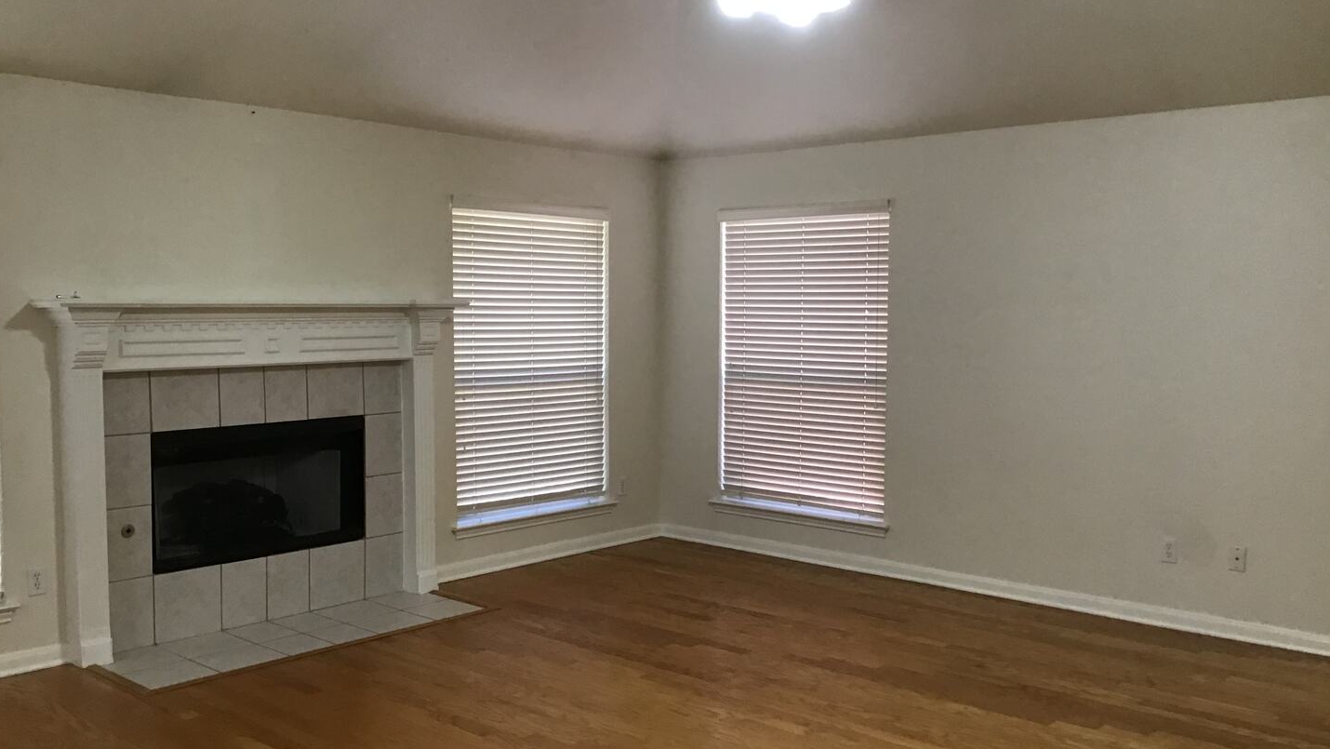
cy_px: 381
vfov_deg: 34.7
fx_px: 1199
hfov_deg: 58.0
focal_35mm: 34
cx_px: 661
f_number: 2.4
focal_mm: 3.3
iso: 100
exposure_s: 1/30
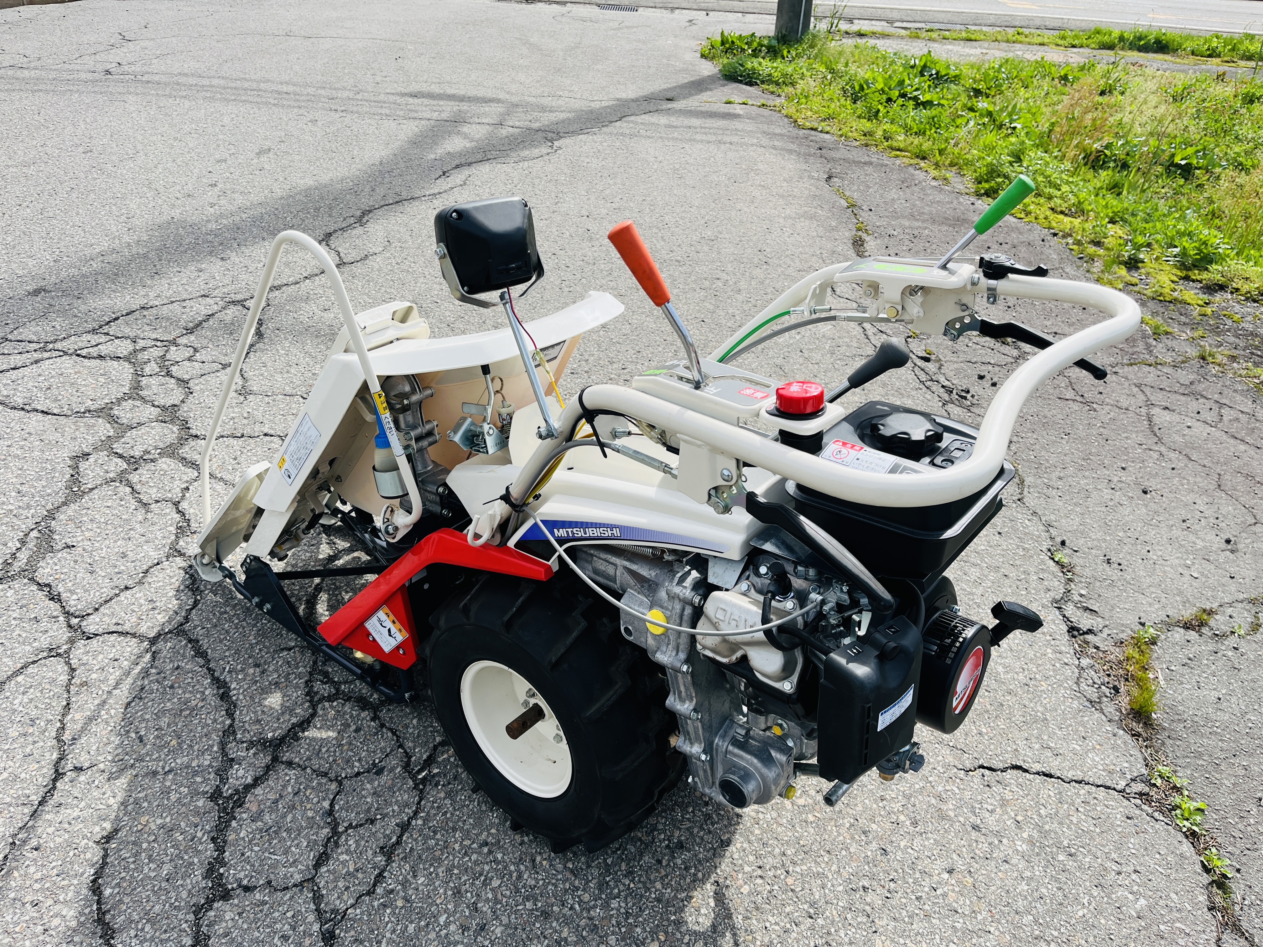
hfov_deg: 67.3
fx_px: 949
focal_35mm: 26
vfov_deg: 53.1
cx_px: 632
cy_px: 474
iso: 50
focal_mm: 5.1
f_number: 1.6
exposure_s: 1/2410
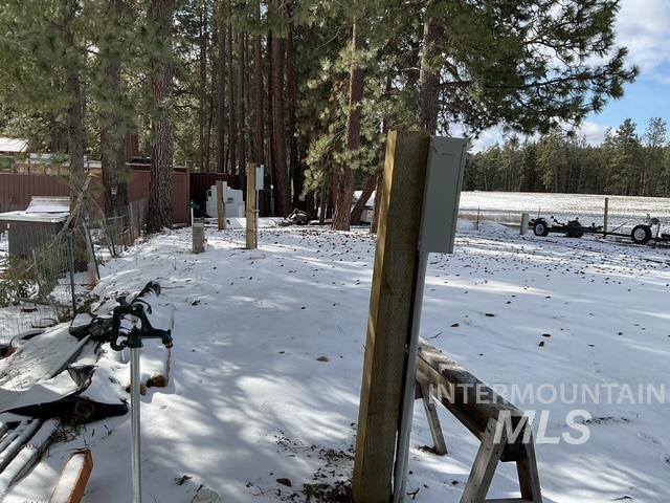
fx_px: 561
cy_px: 252
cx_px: 335
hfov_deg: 61.7
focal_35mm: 29
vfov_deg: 48.2
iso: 16
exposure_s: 1/1412
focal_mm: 3
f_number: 1.8
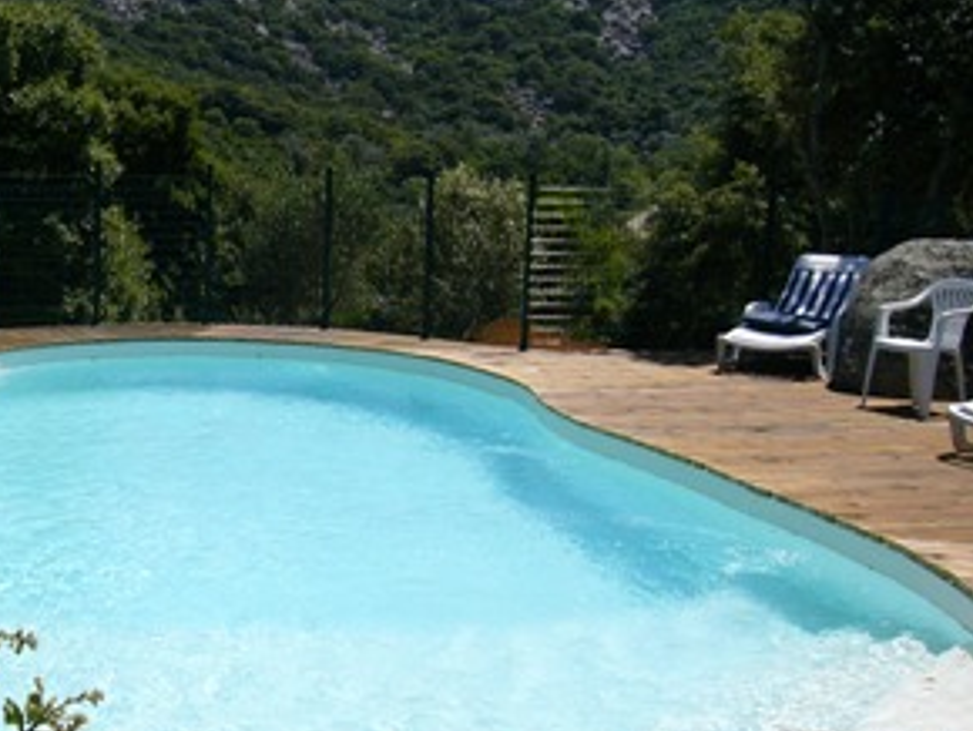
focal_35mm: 54
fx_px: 1519
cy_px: 379
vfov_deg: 27.1
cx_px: 225
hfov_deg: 34.6
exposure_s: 1/320
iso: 50
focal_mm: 5.8
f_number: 8
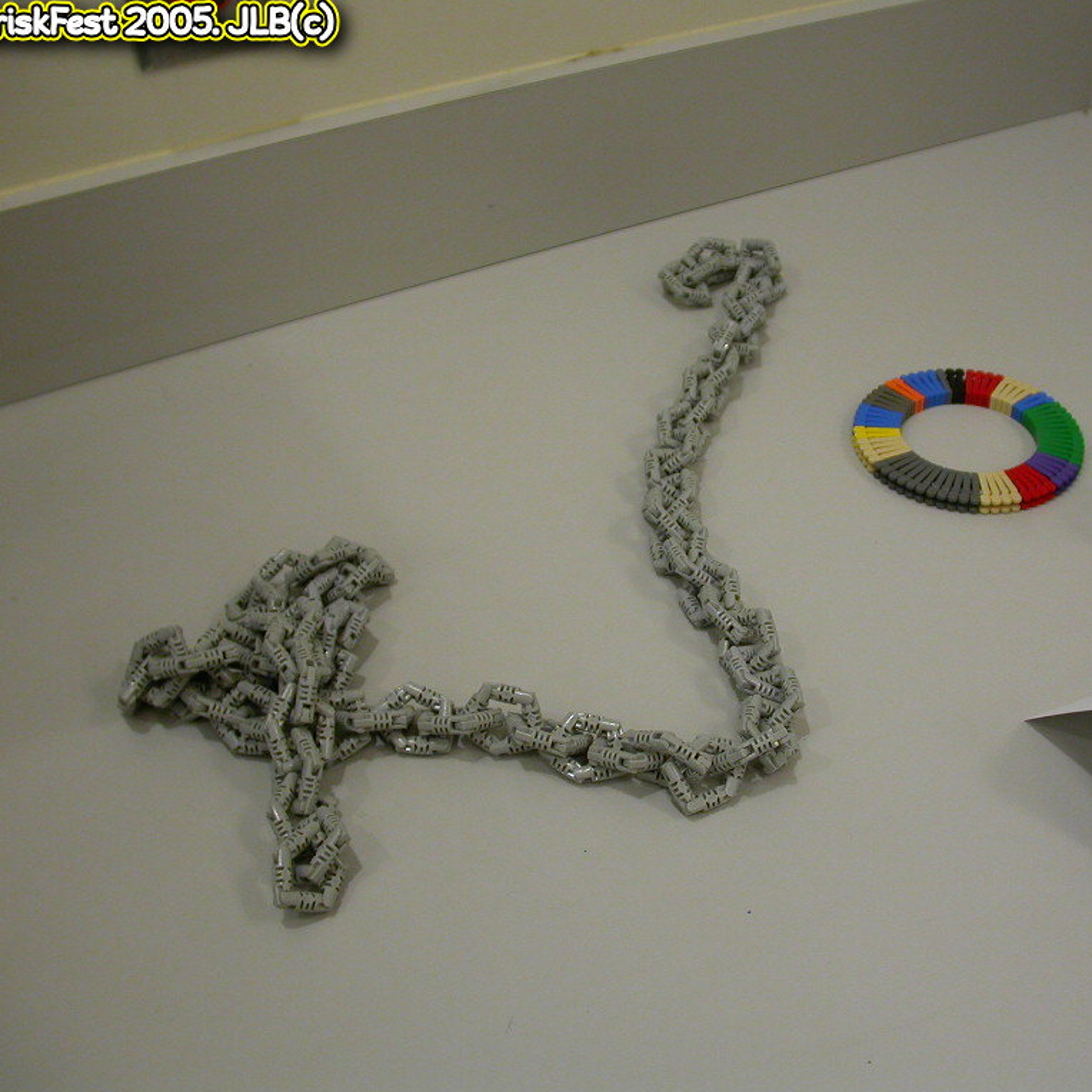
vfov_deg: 37.6
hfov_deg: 37.3
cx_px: 686
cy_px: 546
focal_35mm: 45
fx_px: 1606
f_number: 2.6
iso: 100
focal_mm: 7.85
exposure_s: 1/27.6
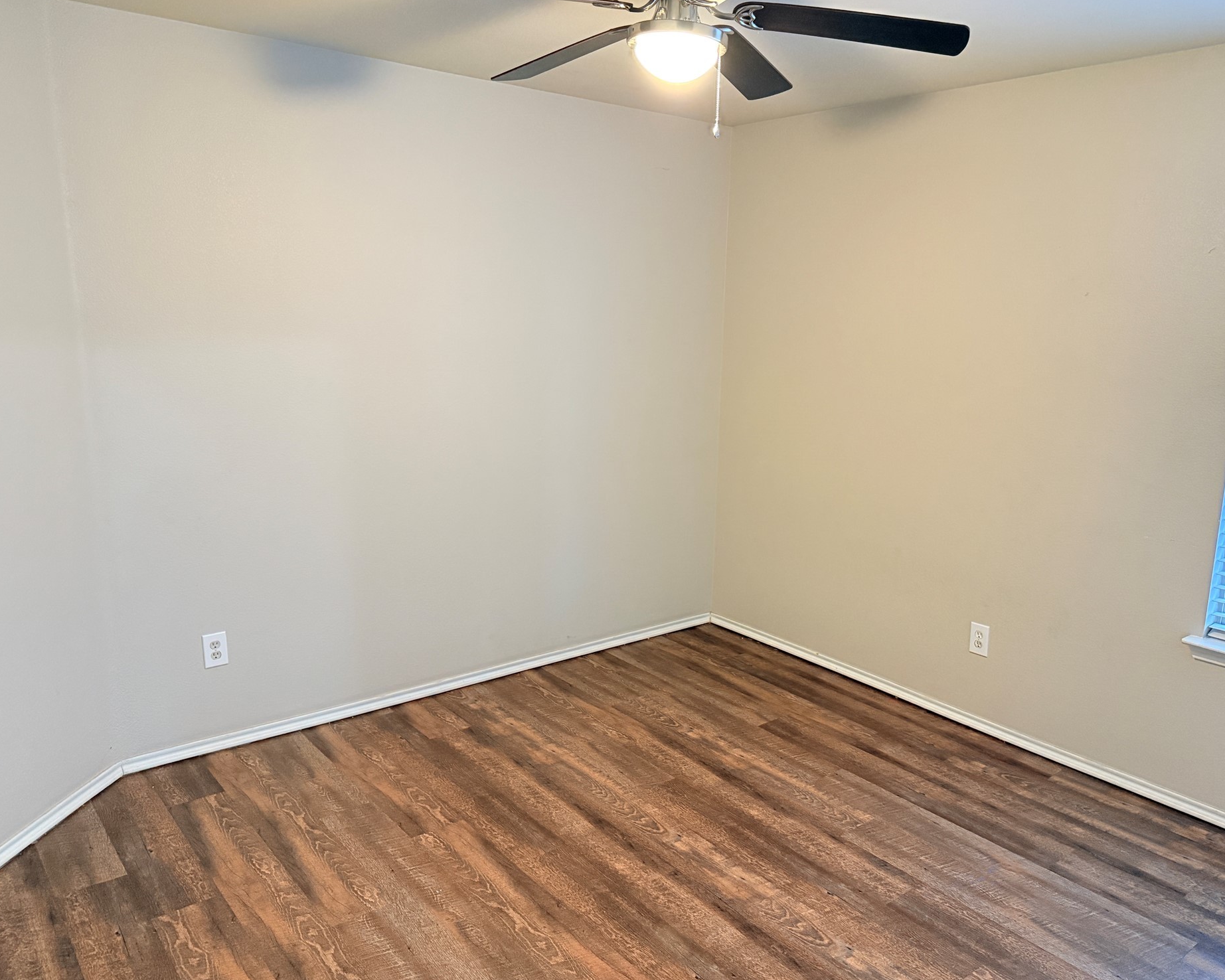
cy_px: 493
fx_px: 943
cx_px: 673
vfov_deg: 54.9
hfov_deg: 65.9
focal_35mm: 26
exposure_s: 1/60
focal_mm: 6.76
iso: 800
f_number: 1.78
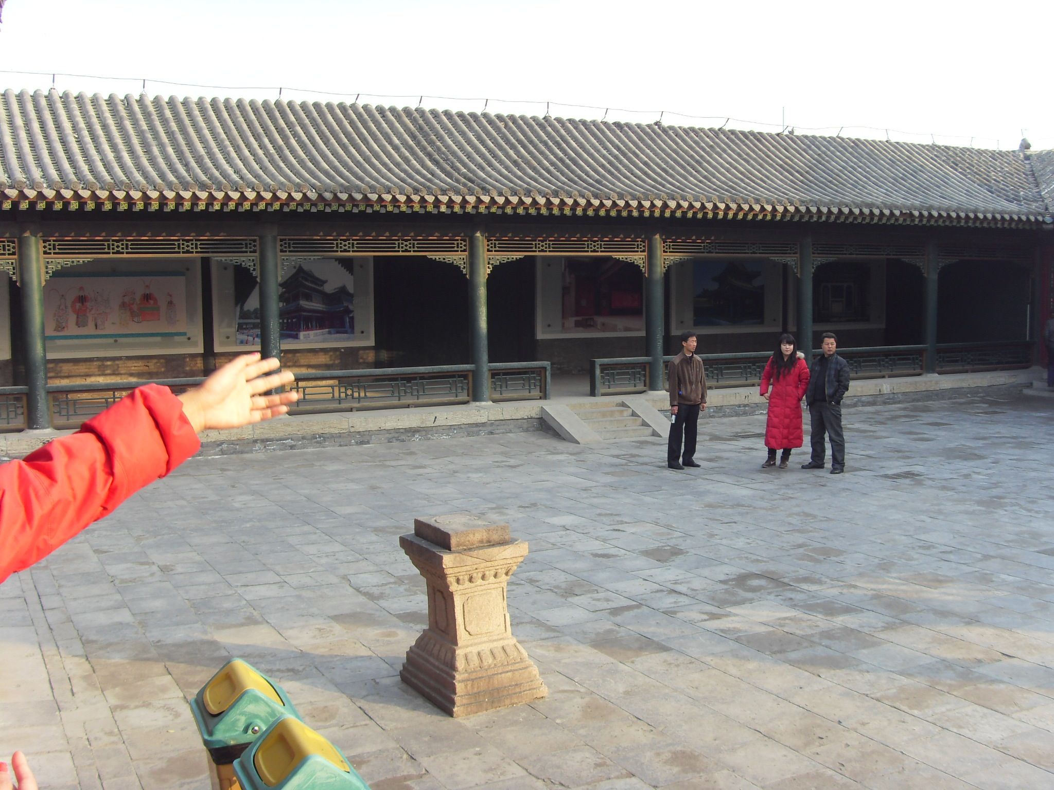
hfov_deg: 47.9
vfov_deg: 36.8
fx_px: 1187
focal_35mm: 39
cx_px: 527
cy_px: 395
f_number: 3.5
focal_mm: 6.6
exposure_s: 1/180
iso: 80
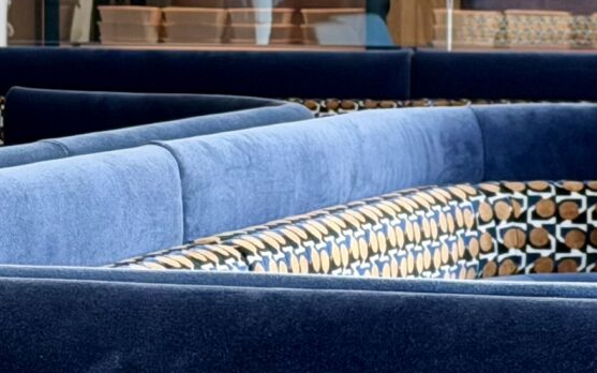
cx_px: 147
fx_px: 3807
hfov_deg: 9.0
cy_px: 163
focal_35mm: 234
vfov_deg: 5.6
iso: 80
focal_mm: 6.76
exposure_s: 1/75
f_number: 1.78
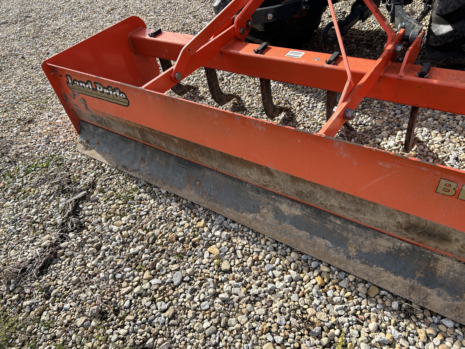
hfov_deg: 67.3
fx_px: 349
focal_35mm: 26
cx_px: 232
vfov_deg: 53.1
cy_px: 174
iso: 50
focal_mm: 5.7
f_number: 1.5
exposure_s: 1/2045
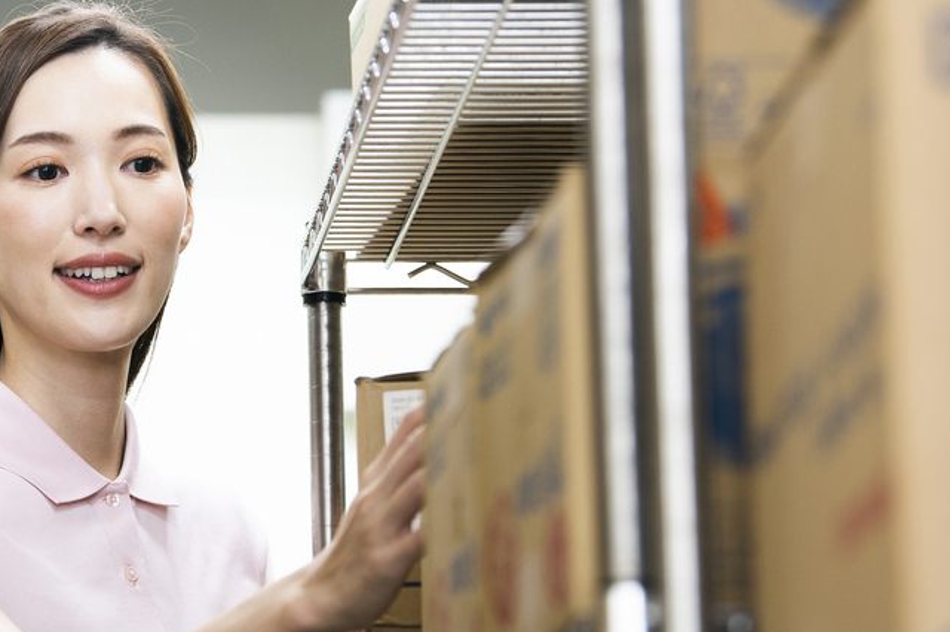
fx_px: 5539
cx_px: 151
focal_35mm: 210
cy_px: 329
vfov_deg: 6.5
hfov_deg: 9.8
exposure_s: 1/100
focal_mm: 112
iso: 800
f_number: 4
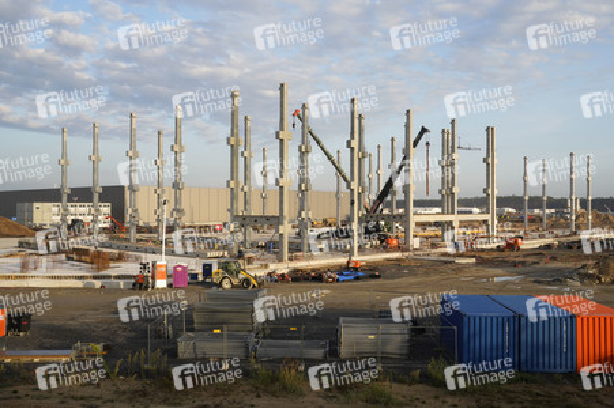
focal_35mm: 34
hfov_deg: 55.8
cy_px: 204
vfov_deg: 38.8
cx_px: 307
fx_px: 579
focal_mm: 34
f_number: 11
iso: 320
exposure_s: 1/200
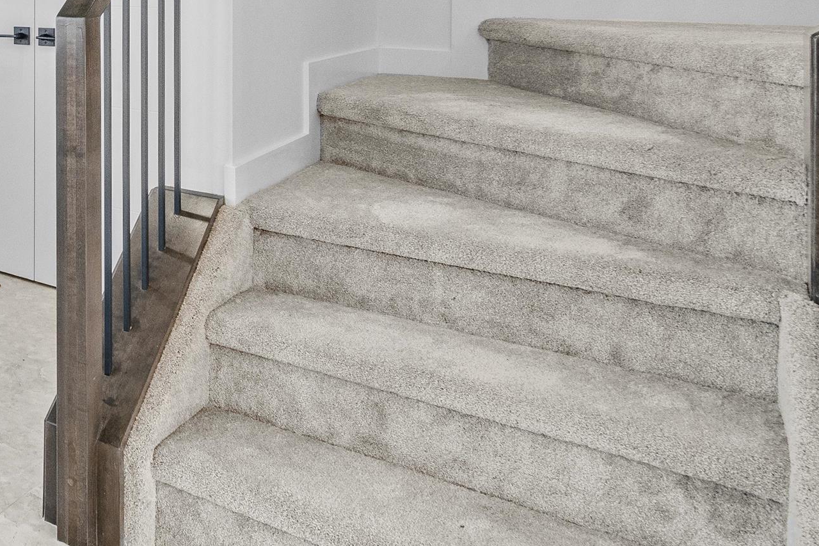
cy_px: -26
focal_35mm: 36
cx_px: -146
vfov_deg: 33.1
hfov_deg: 39.6
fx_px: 819
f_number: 10
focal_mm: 10
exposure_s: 1/15
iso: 500
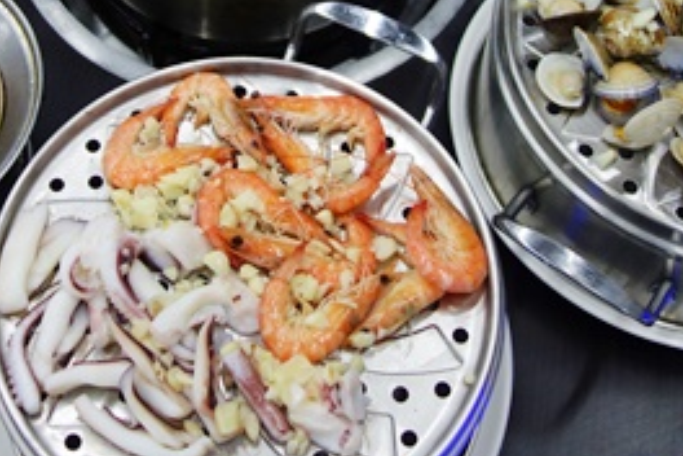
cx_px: 248
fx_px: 1309
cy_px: 19
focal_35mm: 69
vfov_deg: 19.3
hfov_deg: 29.1
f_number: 1.8
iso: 200
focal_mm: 10.4
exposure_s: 1/80
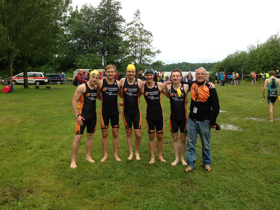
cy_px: 105
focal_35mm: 33
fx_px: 267
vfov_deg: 42.9
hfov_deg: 55.4
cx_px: 140
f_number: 2.4
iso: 50
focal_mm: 4.13
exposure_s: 1/497
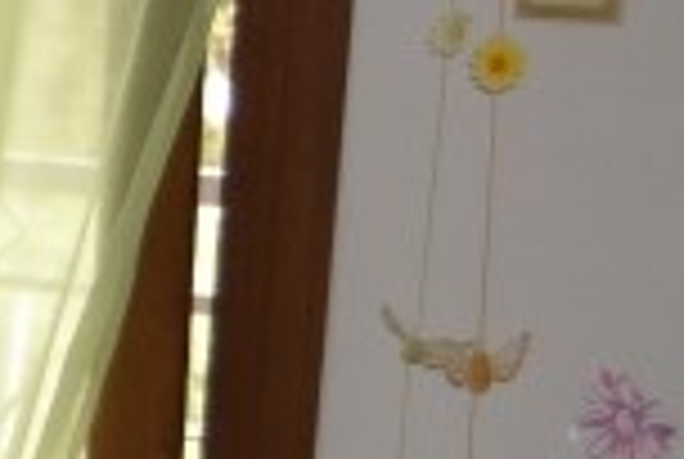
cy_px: 423
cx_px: -1688
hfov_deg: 7.9
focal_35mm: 204
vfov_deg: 6.7
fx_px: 3884
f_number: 4
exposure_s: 1/100
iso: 400
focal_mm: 18
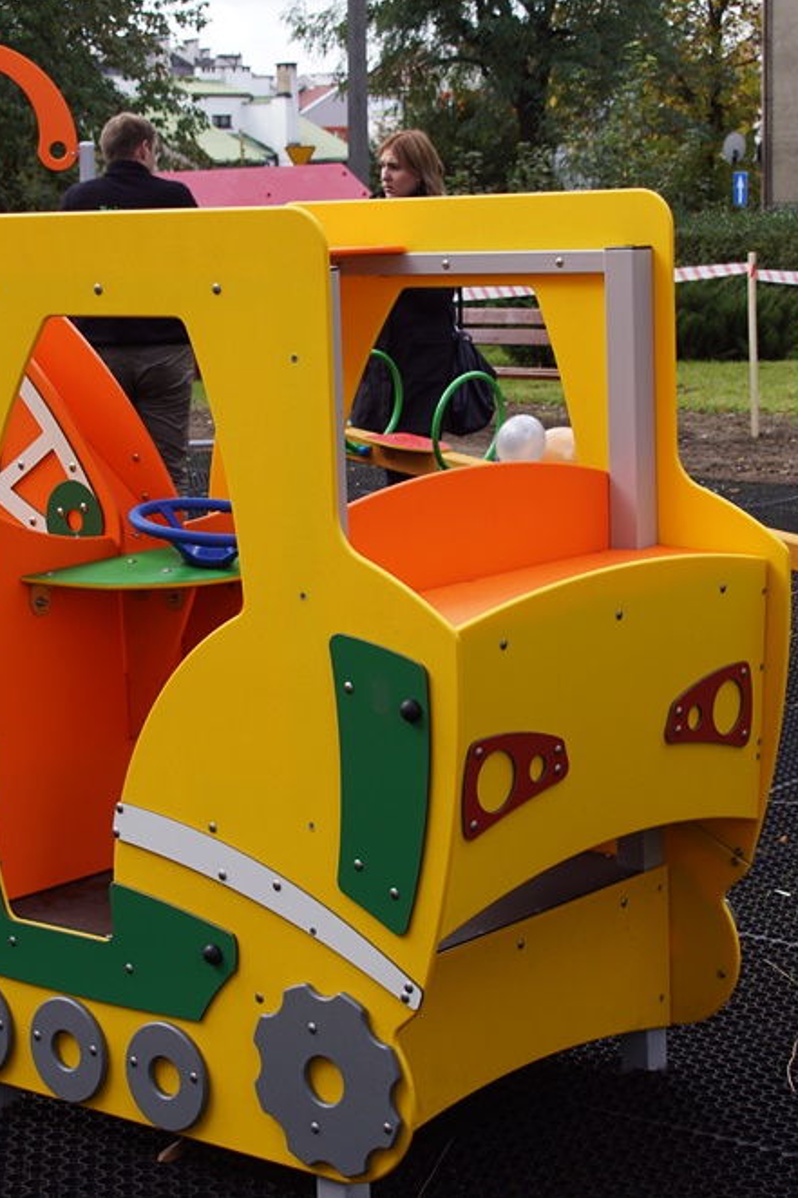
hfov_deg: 20.0
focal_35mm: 68
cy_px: 596
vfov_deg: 29.7
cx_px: 362
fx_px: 2262
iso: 100
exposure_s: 1/100
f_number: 5.6
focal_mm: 30
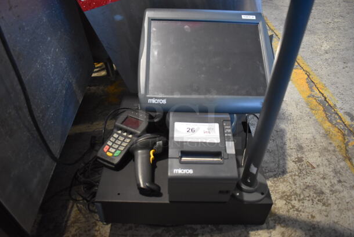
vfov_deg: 48.0
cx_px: 177
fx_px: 266
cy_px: 118
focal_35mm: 27
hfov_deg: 67.3
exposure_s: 1/125
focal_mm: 18
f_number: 3.5
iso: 2200
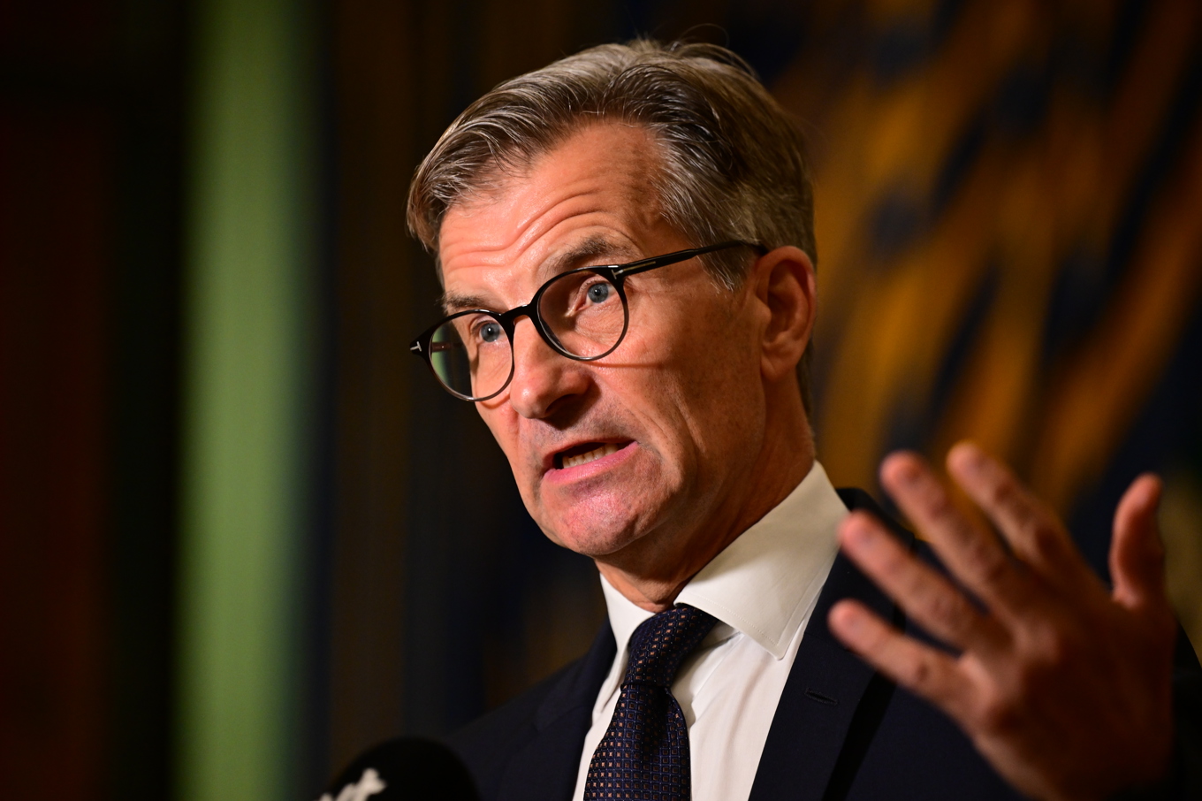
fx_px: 6676
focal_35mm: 200
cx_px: 601
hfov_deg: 10.3
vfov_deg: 6.9
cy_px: 400
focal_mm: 200
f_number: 2.8
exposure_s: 1/250
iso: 2500
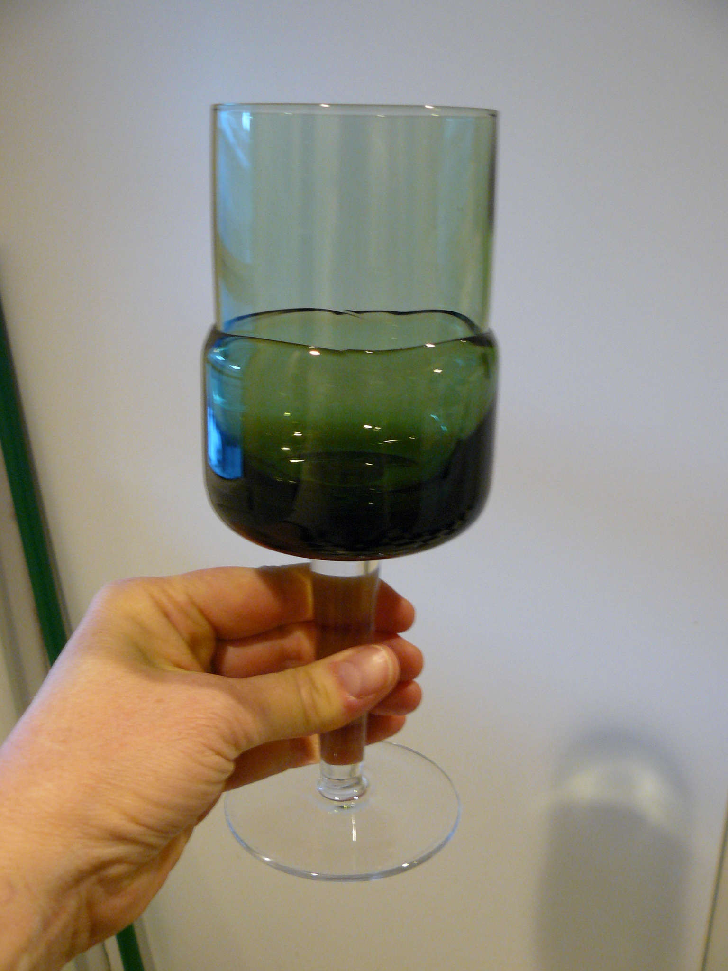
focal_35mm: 36
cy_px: 486
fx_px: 1009
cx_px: 364
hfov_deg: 39.7
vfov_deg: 51.4
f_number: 2.8
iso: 200
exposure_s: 1/10
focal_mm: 6
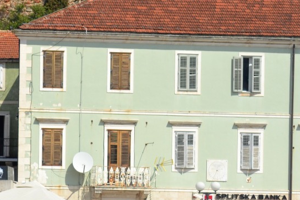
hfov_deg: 6.2
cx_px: 27
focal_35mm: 331
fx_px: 2759
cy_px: 87
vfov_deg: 4.2
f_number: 6.3
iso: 100
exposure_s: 1/640
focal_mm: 70
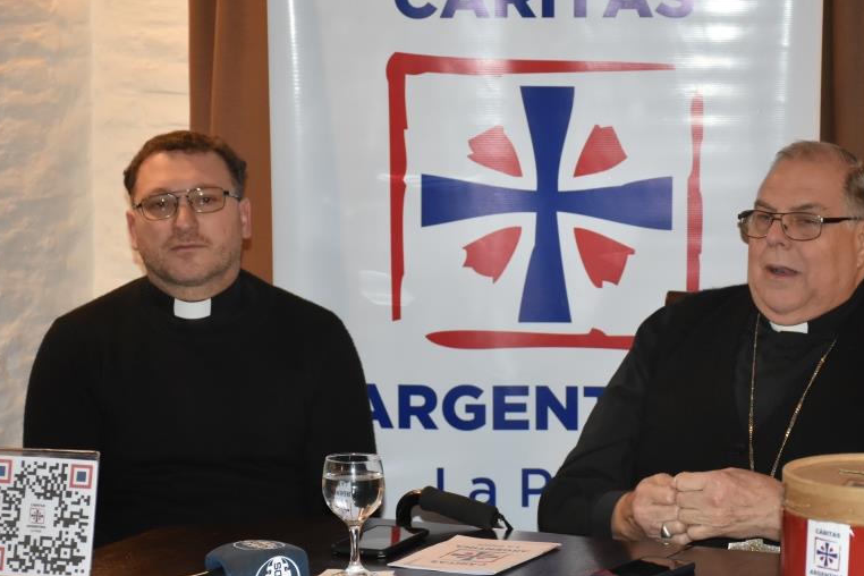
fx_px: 2904
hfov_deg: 16.9
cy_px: 331
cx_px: 549
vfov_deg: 11.3
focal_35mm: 121
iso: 1600
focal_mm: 60
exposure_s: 1/60
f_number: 5.6
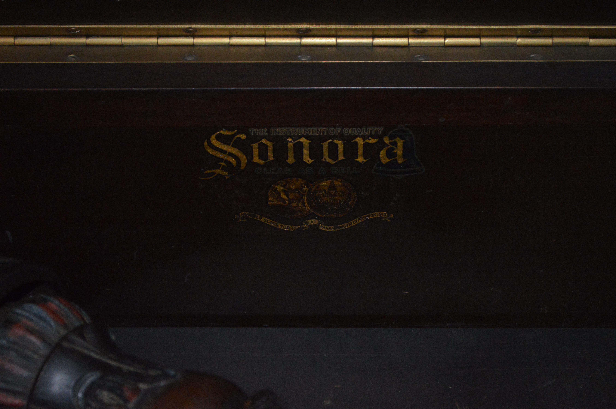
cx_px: 308
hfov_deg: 24.6
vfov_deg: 16.5
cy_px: 204
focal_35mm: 82
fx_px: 1410
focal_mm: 55
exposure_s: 1/60
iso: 3200
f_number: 5.6
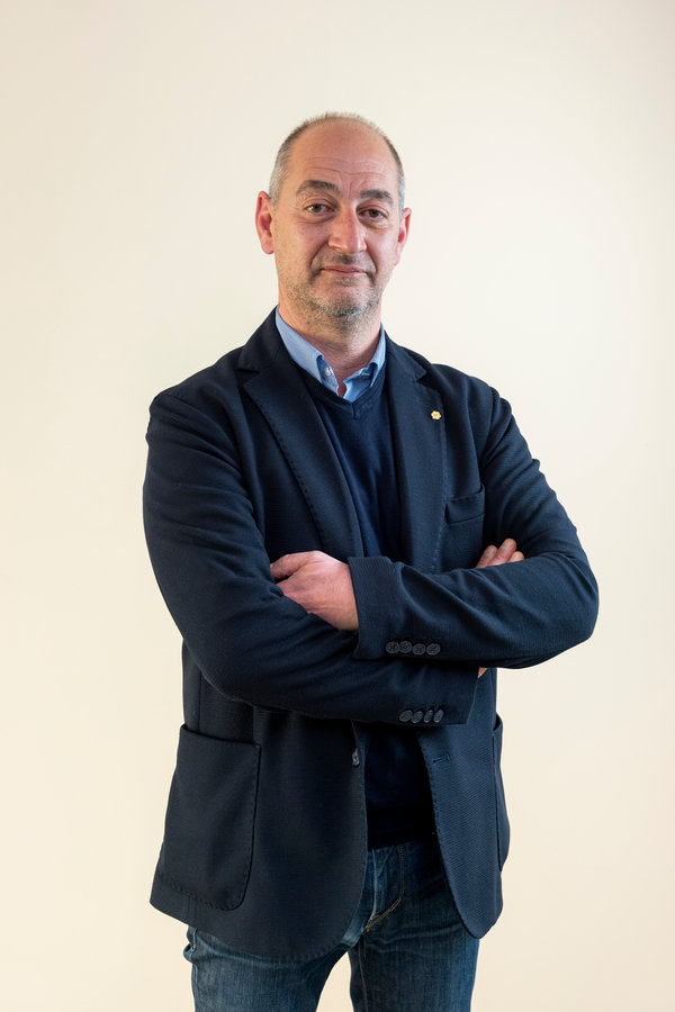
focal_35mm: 46
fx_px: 1294
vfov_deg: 42.7
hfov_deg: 29.2
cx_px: 338
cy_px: 506
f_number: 4.5
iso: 200
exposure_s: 1/50
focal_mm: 46
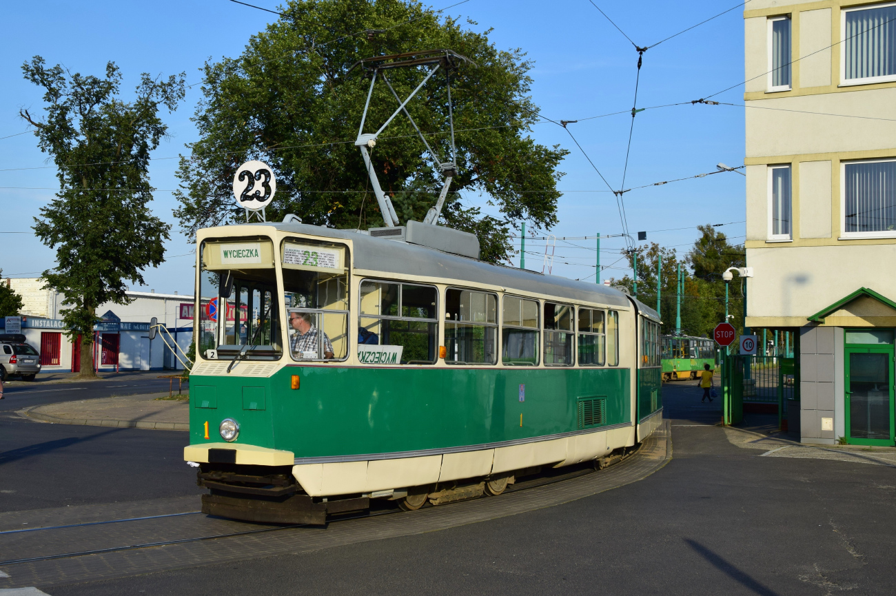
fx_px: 1082
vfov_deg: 30.8
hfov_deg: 45.0
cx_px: 448
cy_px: 298
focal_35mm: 44
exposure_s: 1/320
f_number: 11
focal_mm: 29
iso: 200
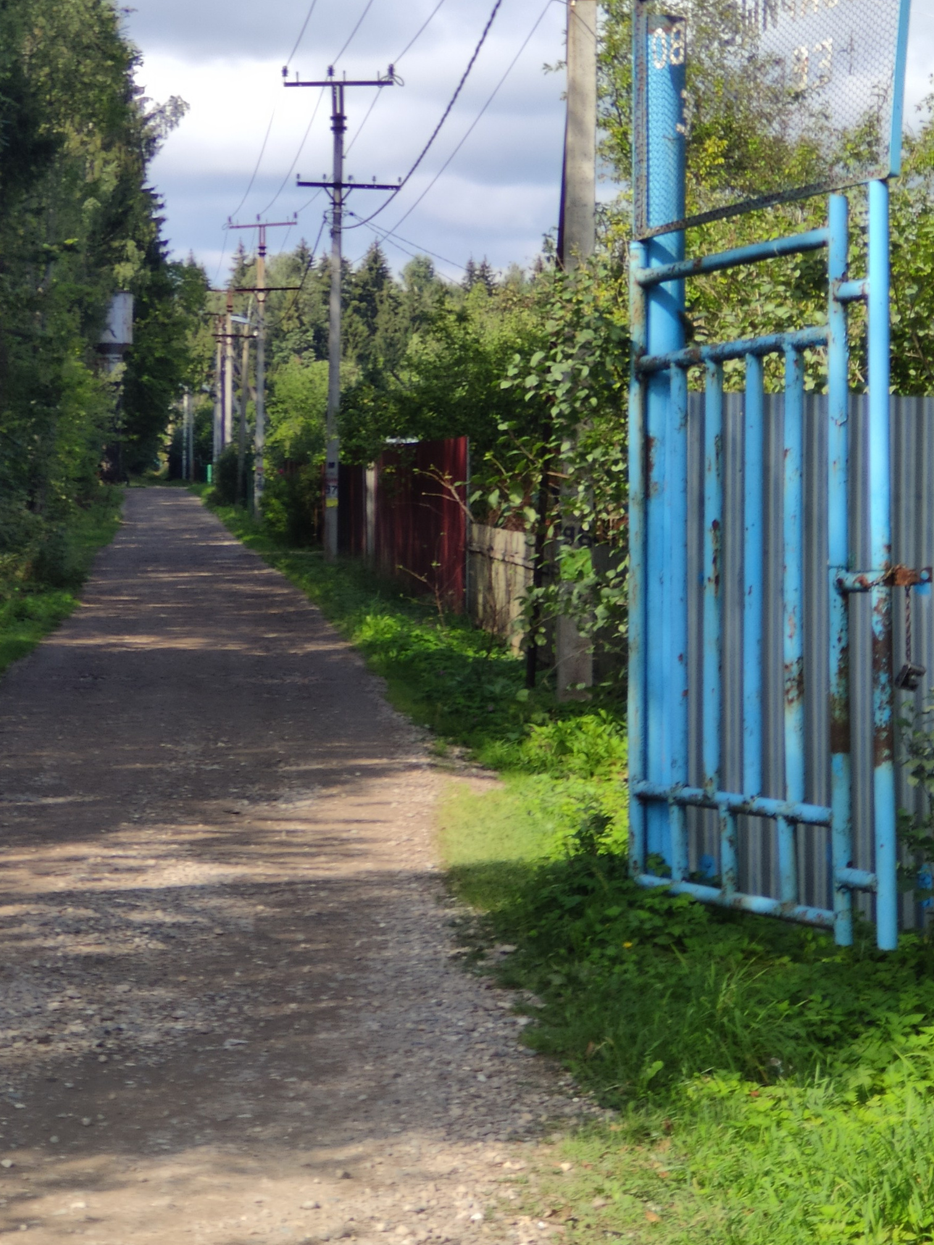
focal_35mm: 88
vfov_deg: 22.1
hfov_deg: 16.7
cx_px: 202
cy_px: 365
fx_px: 3166
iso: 100
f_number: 2.4
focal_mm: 5.55
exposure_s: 1/598
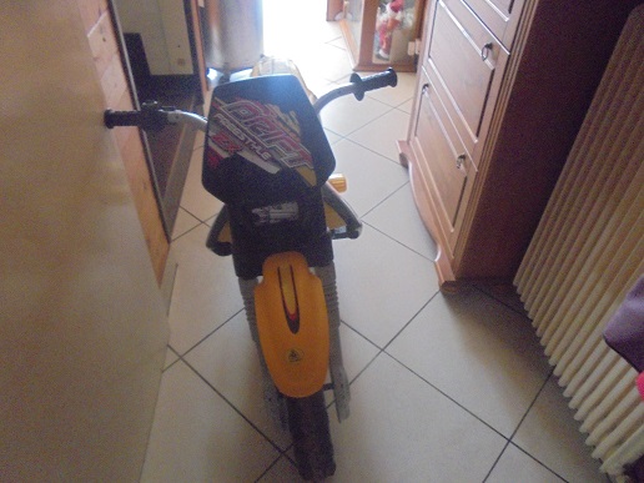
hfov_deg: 67.3
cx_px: 322
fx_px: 484
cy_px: 242
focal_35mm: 26
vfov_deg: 53.1
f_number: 3.5
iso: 800
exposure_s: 1/15
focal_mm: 4.6
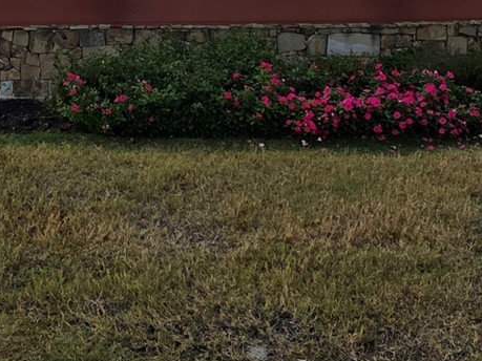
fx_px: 807
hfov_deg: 32.9
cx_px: 147
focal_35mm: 58
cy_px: -1
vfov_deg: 24.1
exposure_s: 1/3953
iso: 40
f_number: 1.9
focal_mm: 2.2
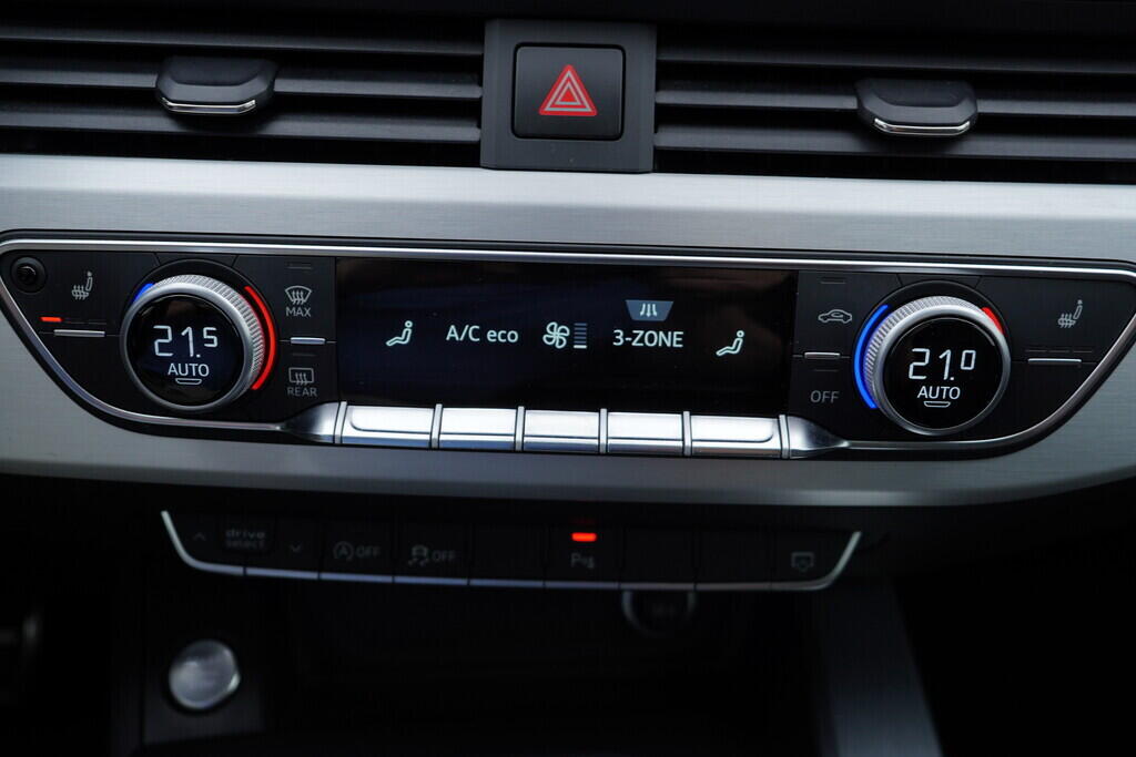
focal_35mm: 36
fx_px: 1136
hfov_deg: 53.1
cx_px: 568
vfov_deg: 36.9
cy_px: 378
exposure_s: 1/60
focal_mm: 24
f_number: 3.5
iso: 125
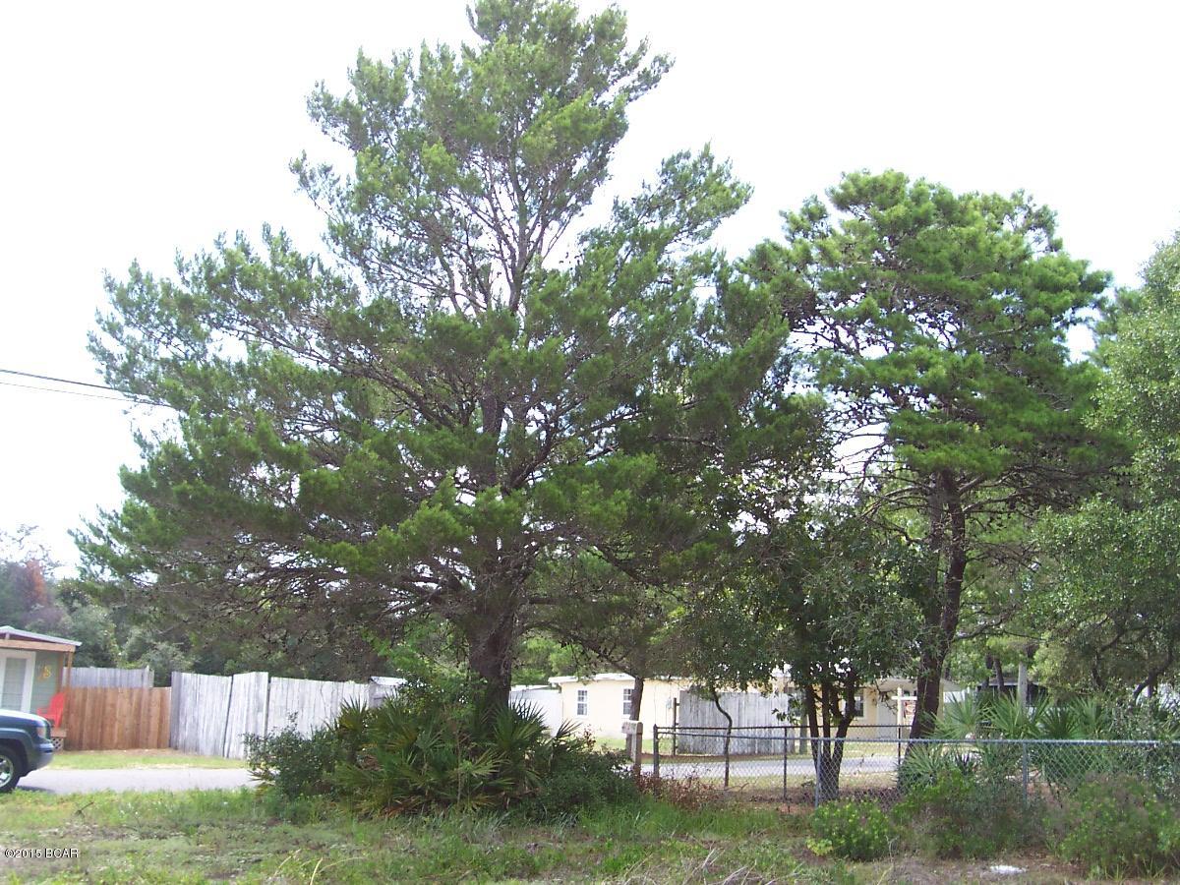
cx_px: 590
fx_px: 1261
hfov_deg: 50.1
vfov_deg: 38.7
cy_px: 442
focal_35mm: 37
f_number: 2.8
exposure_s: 1/500
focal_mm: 5.6
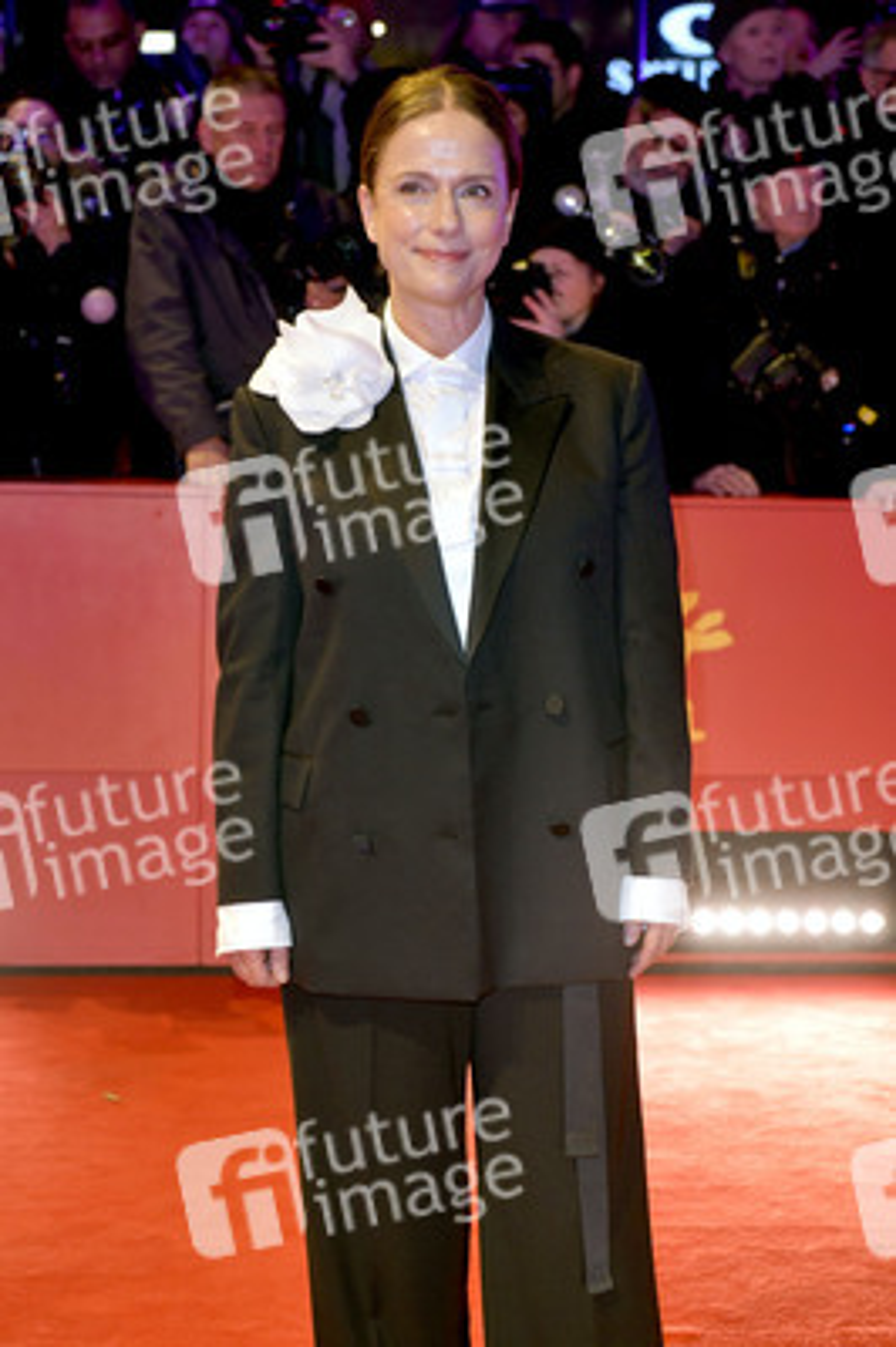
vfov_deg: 28.9
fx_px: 2618
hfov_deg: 19.4
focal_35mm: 70
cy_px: 674
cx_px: 448
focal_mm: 70
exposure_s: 1/250
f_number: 5.6
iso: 1600
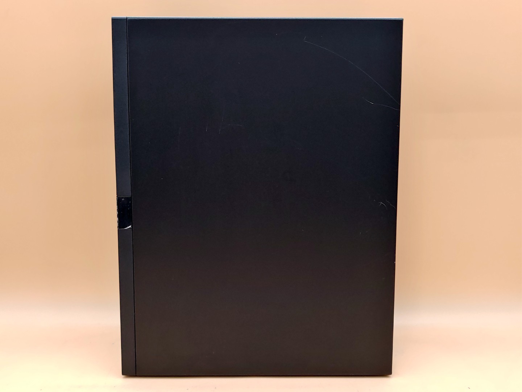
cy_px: 196
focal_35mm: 41
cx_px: 261
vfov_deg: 35.1
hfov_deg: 45.8
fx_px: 618
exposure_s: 1/60
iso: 50
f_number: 1.8
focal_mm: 4.36
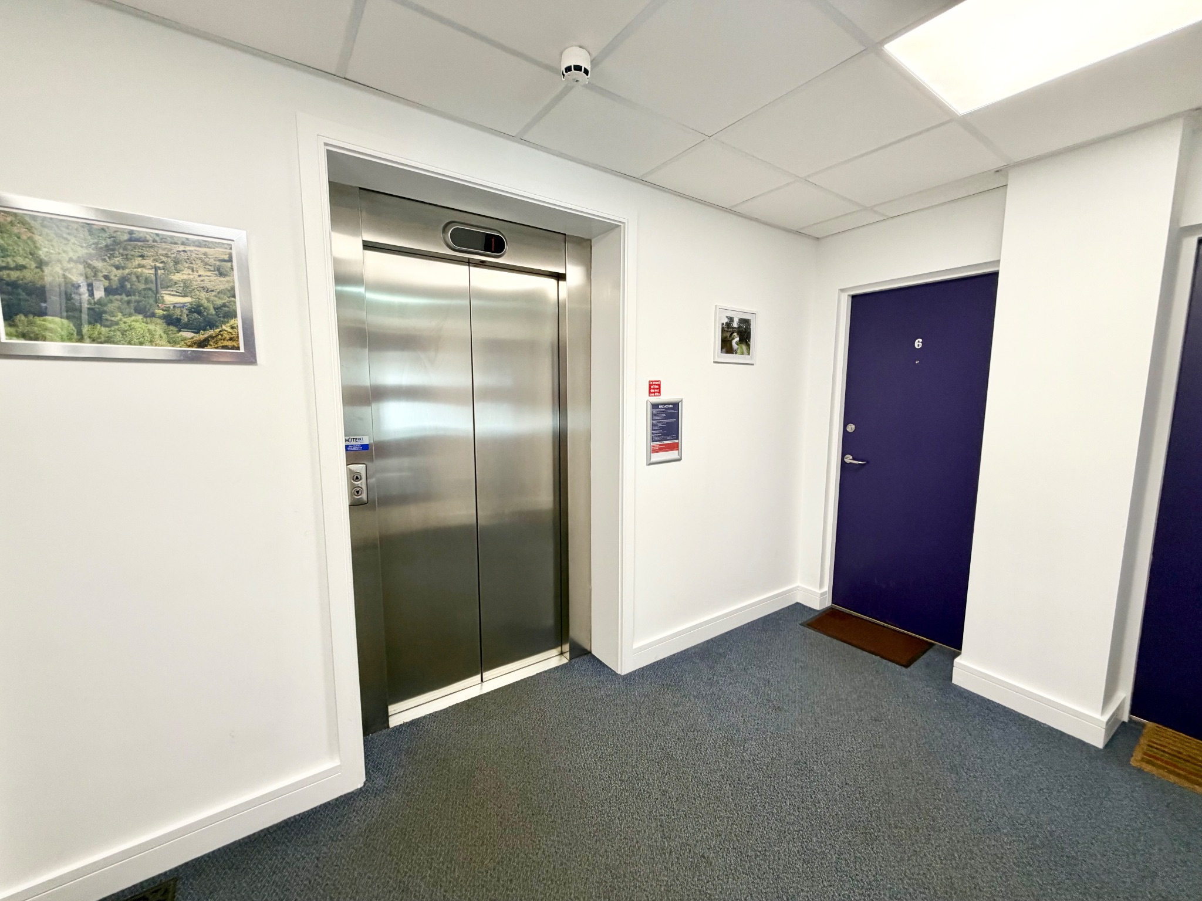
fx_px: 486
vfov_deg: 85.7
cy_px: 450
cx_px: 601
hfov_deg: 102.1
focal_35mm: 14
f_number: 2.2
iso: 200
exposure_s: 1/100
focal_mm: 2.22
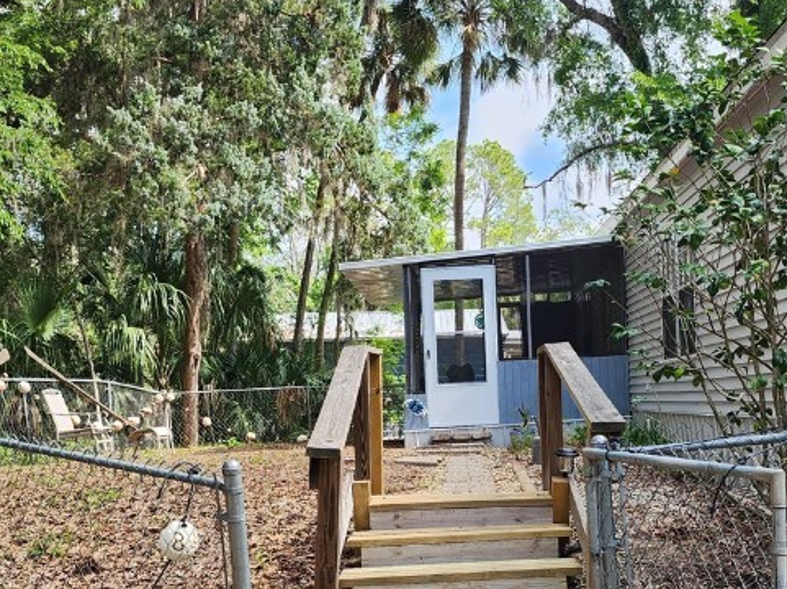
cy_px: 409
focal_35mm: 49
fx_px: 1113
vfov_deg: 29.4
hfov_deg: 38.9
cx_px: 450
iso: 12
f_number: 1.8
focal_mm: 6.4
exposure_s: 1/216
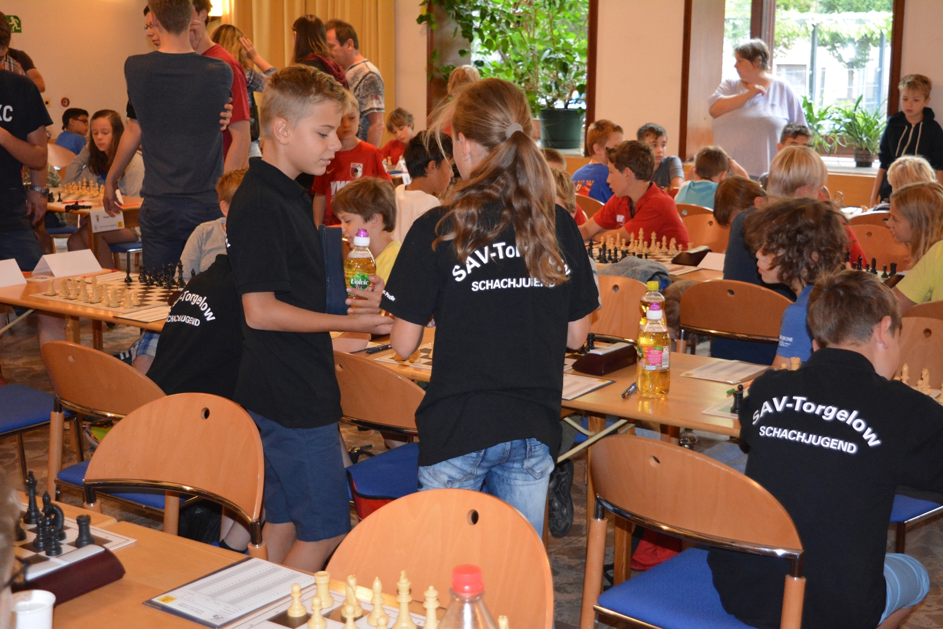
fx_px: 1336
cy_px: 314
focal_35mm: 51
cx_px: 472
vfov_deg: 26.5
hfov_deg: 38.9
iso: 2800
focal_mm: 34
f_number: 4.5
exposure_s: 1/60
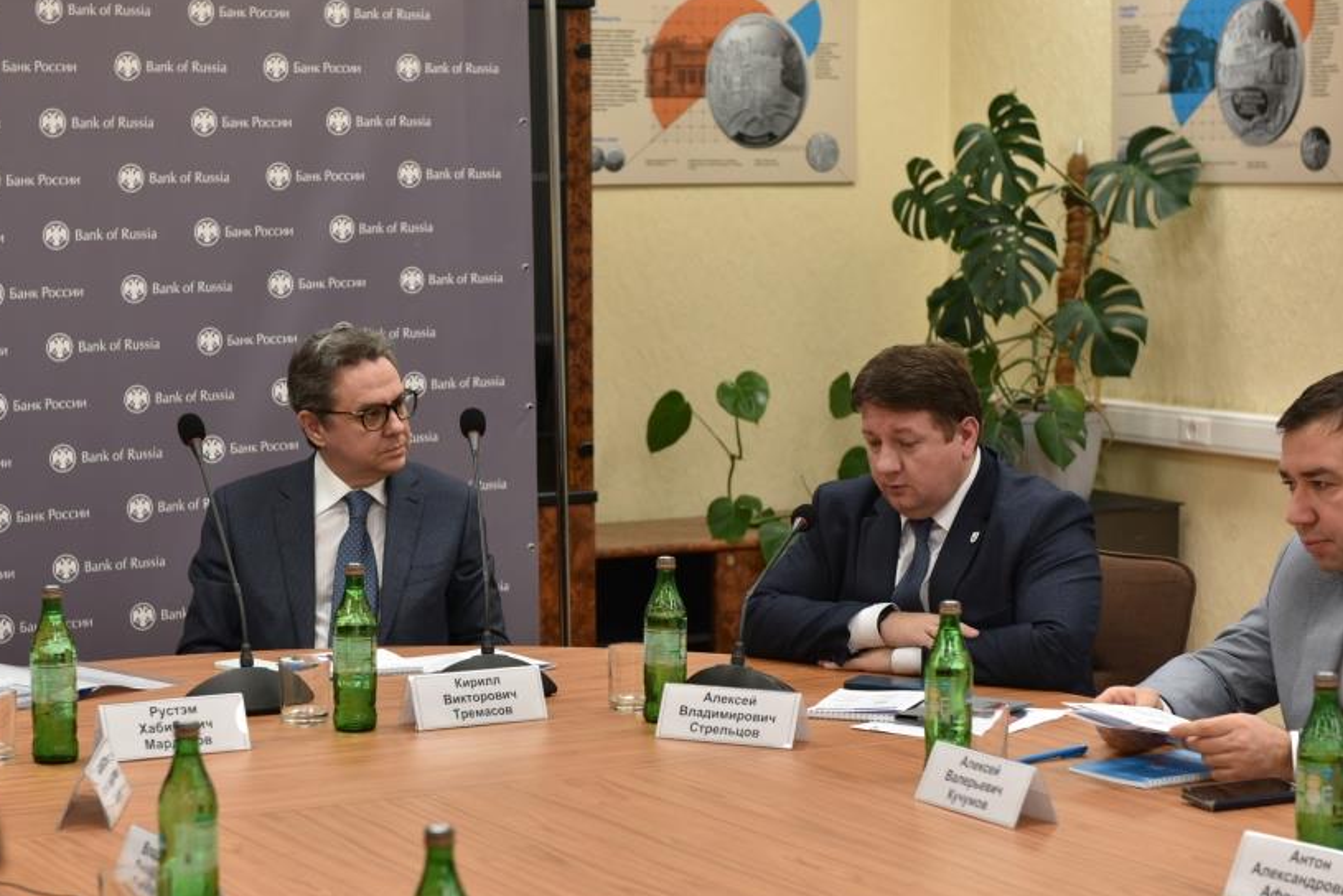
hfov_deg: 23.1
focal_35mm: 88
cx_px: 582
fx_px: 3284
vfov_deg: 15.5
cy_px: 527
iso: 800
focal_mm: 70
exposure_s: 1/320
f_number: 4.5
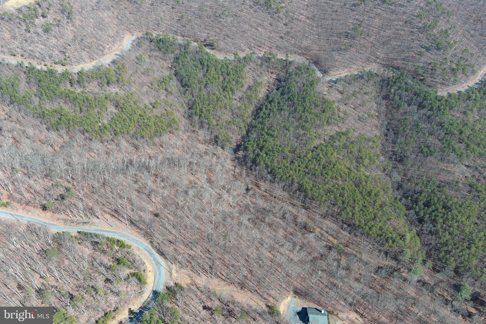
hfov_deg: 63.7
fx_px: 391
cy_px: 162
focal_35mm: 29
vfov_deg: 45.0
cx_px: 243
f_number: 2.8
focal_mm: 10.57
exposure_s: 1/490
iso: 100
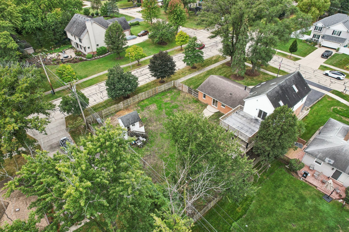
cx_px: 174
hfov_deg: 78.6
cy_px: 116
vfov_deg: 57.2
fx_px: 213
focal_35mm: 22
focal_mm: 8.4
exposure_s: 1/90
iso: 120
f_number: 2.8
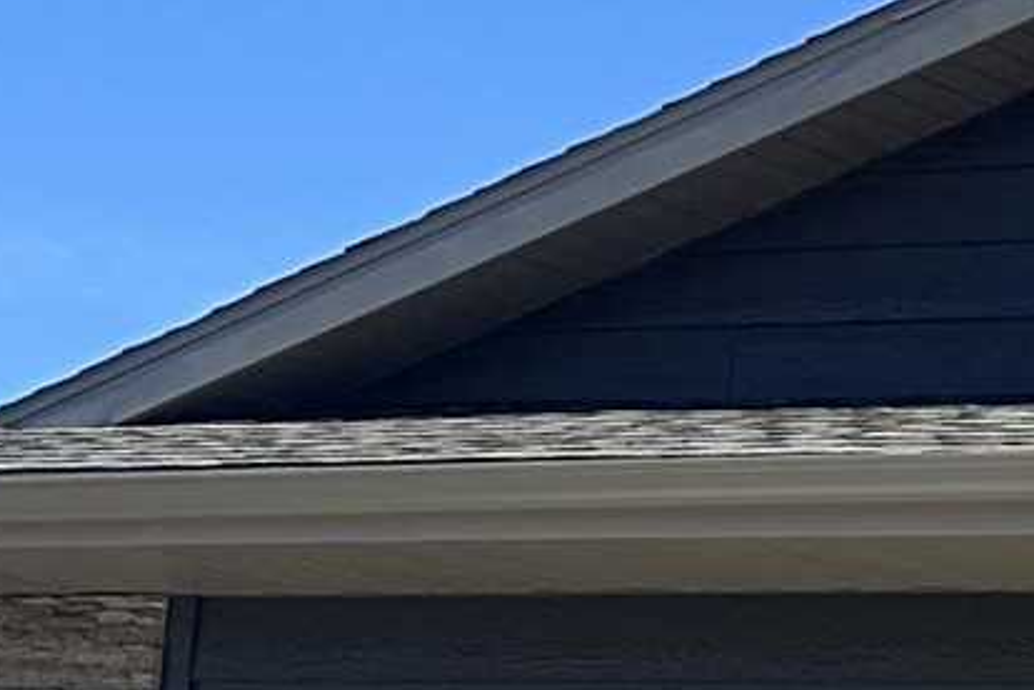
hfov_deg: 9.2
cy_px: 1238
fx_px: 5313
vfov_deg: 7.2
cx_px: 2920
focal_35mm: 185
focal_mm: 6.86
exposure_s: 1/3356
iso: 80
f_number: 1.78
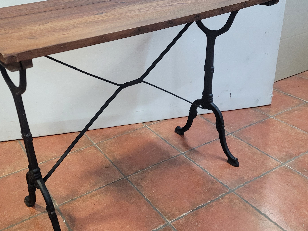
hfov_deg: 48.9
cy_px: 120
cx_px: 135
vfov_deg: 37.7
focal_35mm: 38
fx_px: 338
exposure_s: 1/50
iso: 400
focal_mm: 5.4
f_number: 1.8
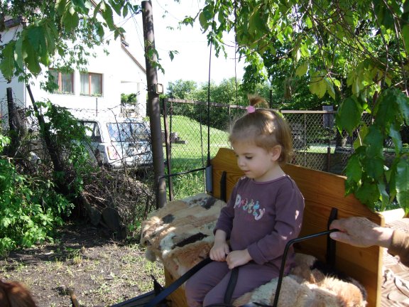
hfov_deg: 52.6
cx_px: 204
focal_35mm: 35
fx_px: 414
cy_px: 154
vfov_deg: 40.7
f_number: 2.8
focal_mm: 5.8
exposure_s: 1/200
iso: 64
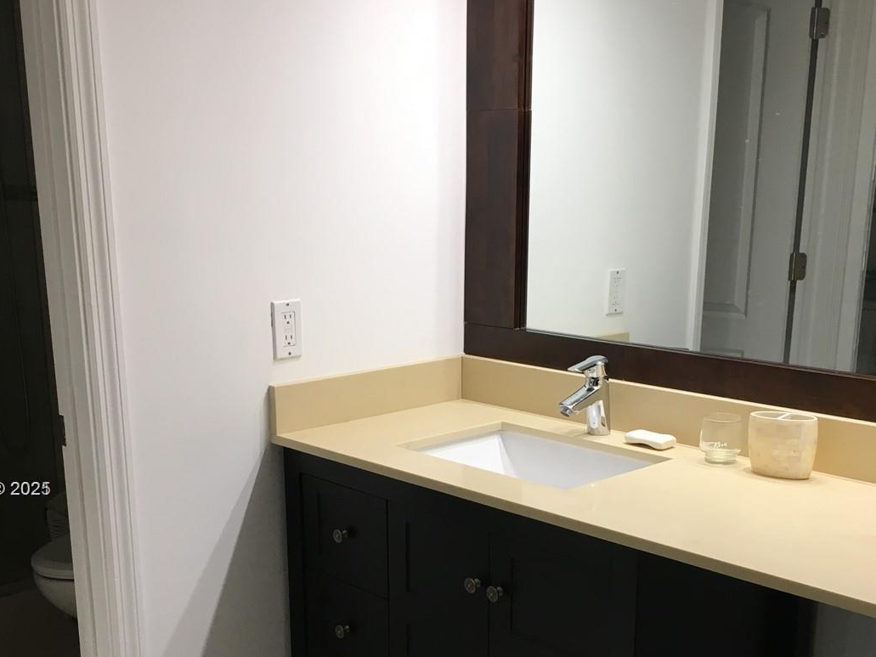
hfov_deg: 42.1
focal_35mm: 45
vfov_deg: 31.6
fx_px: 1139
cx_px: 459
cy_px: 490
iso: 32
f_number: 2.2
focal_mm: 4.15
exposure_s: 1/30
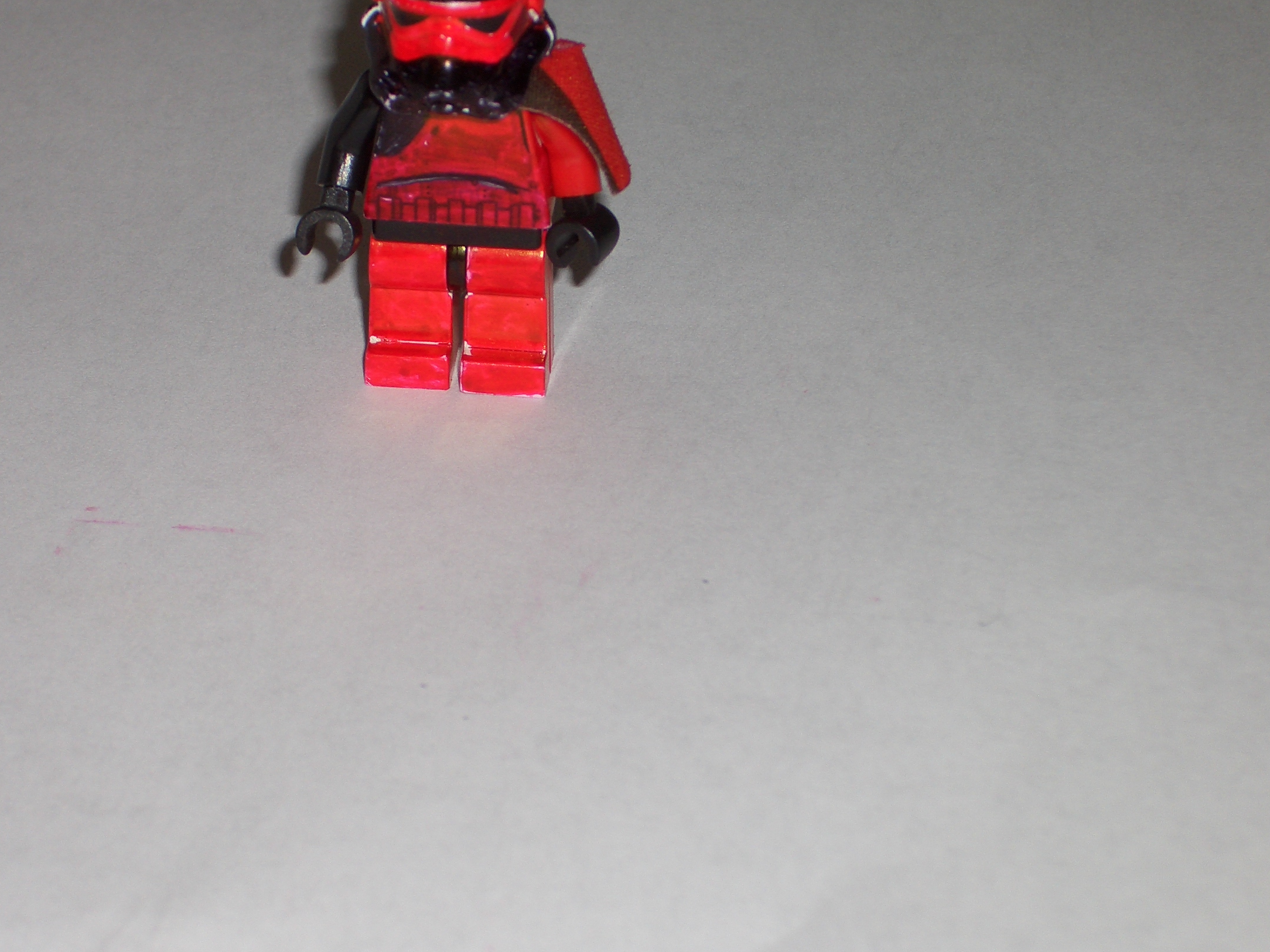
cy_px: 402
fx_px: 4549
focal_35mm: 124
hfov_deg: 15.9
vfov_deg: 11.9
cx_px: 582
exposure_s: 1/60
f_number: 4.8
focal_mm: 17.4
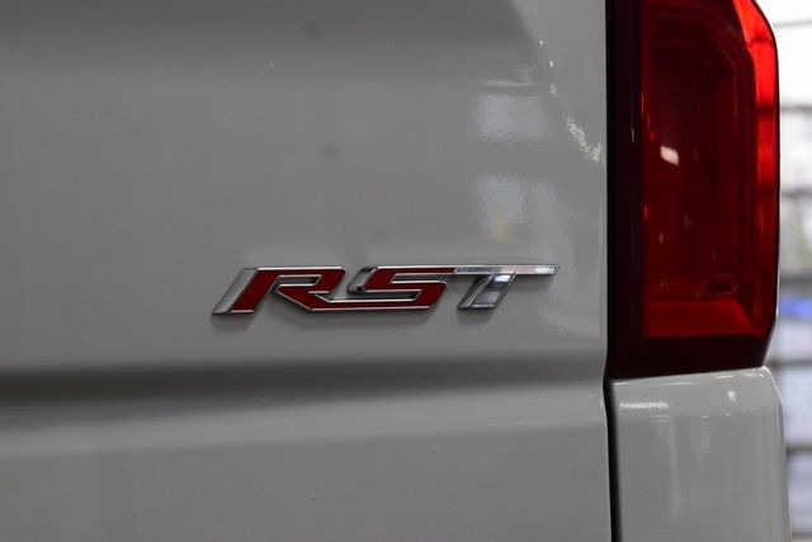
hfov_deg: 19.5
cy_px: 271
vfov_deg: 13.0
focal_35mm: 105
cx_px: 406
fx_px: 2369
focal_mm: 70
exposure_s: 1/125
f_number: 7.1
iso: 1600
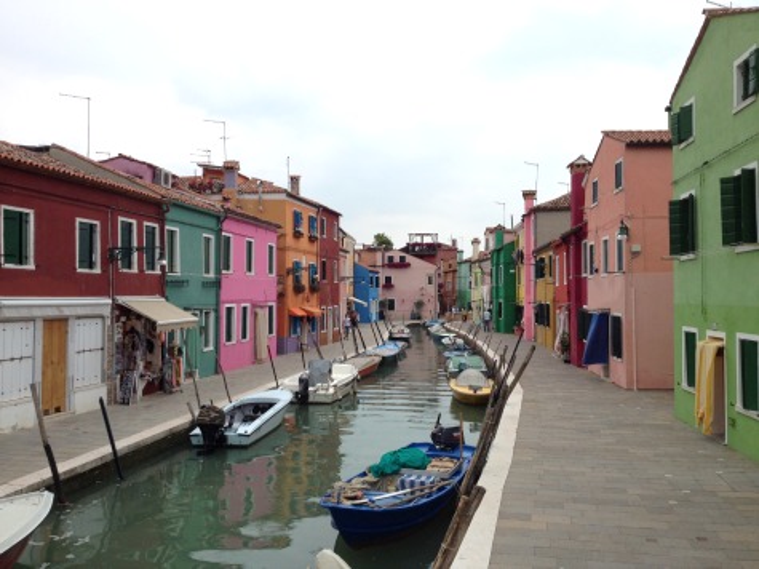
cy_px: 284
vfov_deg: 40.7
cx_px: 380
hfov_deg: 52.6
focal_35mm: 35
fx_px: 767
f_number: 2.4
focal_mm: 4.28
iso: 50
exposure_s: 1/257
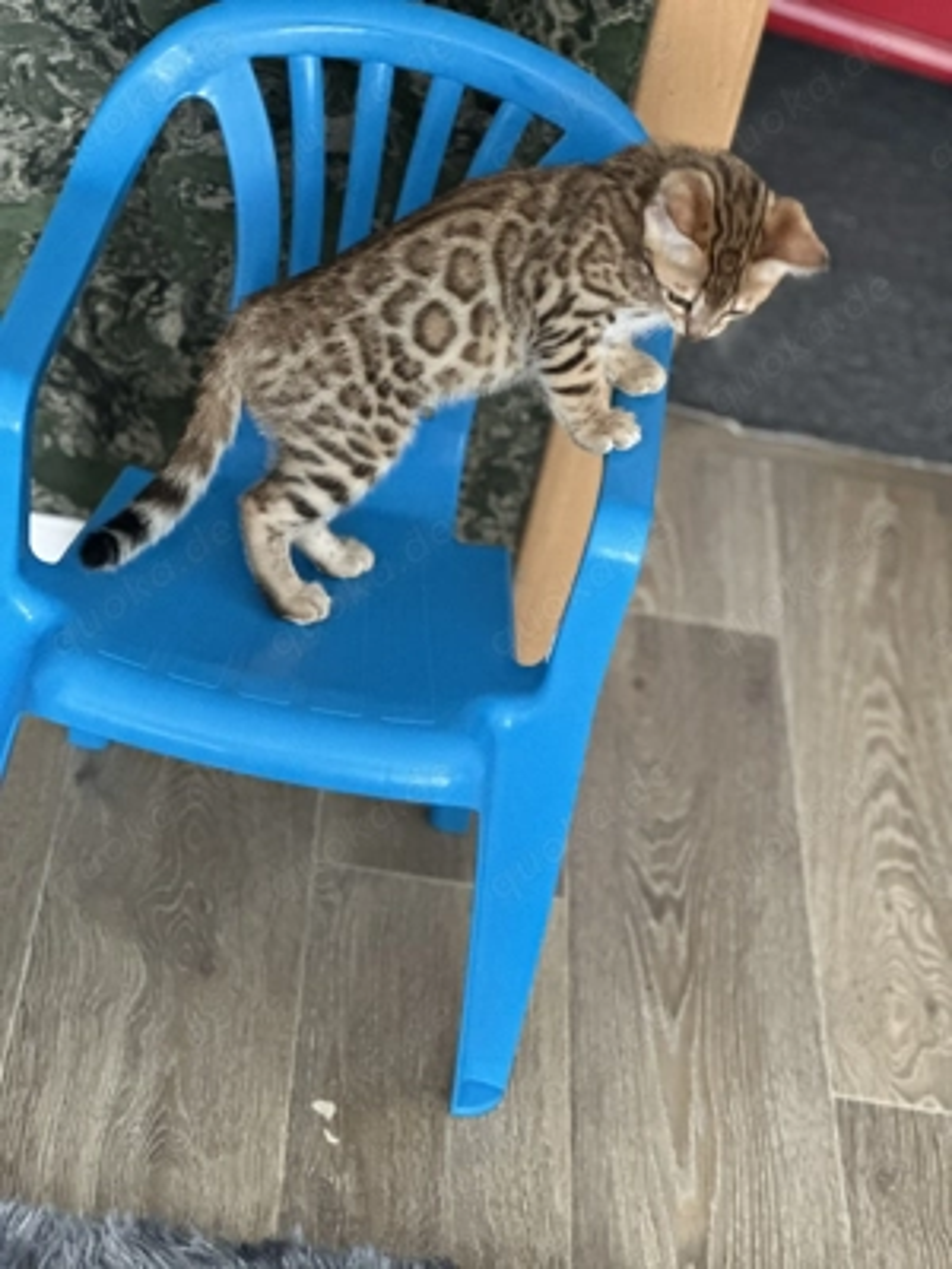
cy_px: 634
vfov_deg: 25.3
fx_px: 2824
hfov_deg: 19.1
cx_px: 476
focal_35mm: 77
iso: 640
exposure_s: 1/15
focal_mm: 9
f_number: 2.8
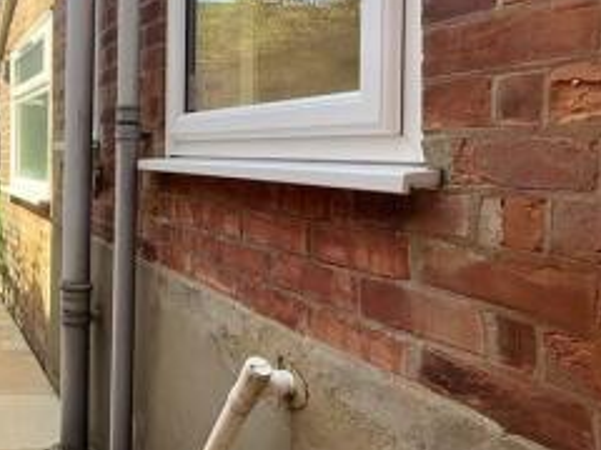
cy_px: 156
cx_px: -21
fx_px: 590
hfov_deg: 44.4
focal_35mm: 34
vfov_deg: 41.3
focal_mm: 2.22
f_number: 2.2
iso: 64
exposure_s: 1/395
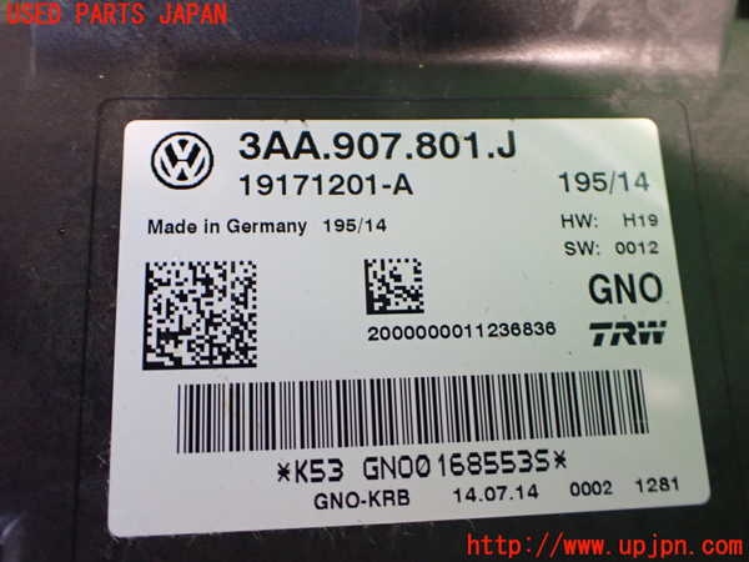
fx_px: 649
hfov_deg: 60.0
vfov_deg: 46.8
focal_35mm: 30
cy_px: 281
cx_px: 374
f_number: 2.3
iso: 800
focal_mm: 5.4
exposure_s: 1/40
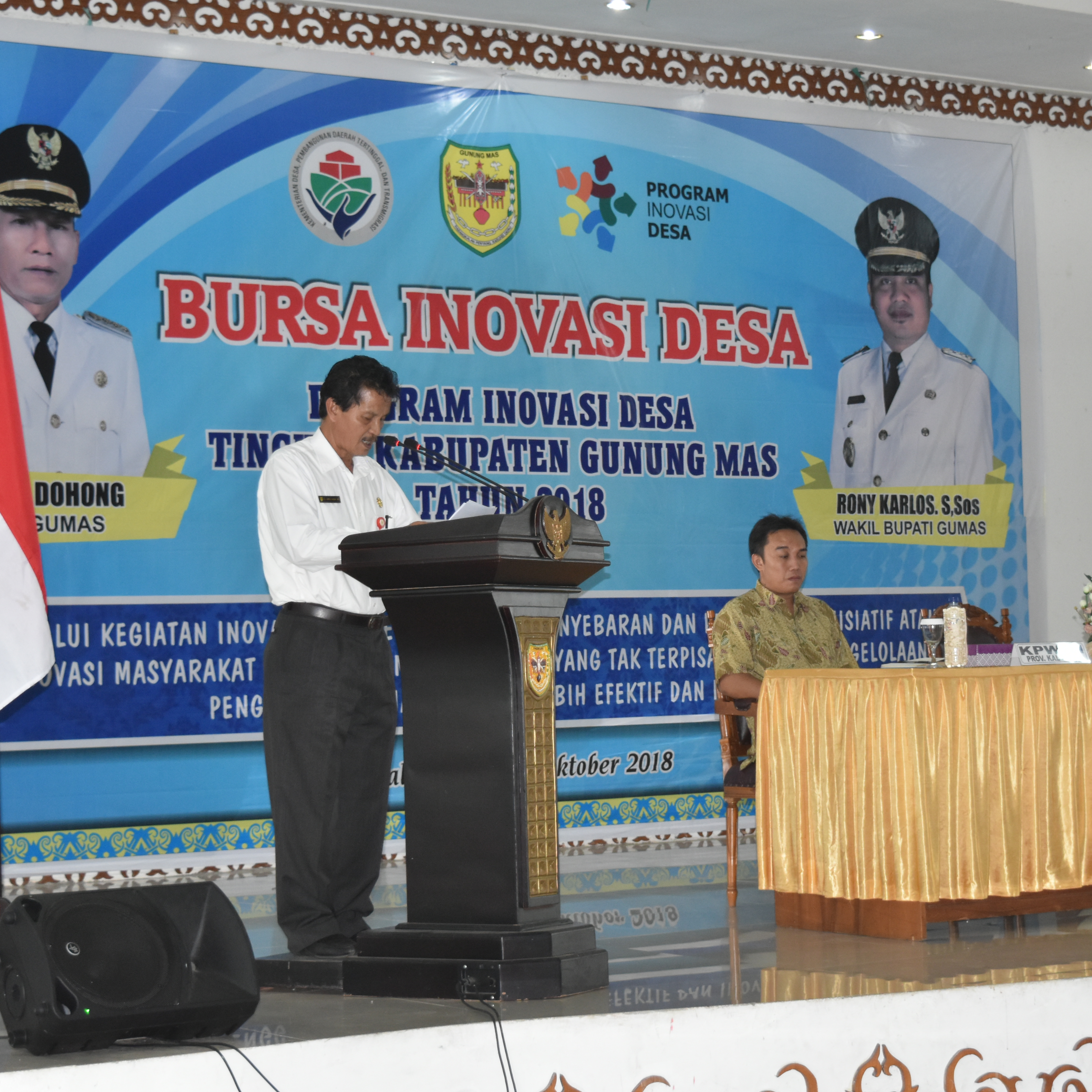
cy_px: 545
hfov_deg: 21.4
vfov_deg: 21.4
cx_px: 623
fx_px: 2891
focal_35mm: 81
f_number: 5
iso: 1250
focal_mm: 42
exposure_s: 1/60
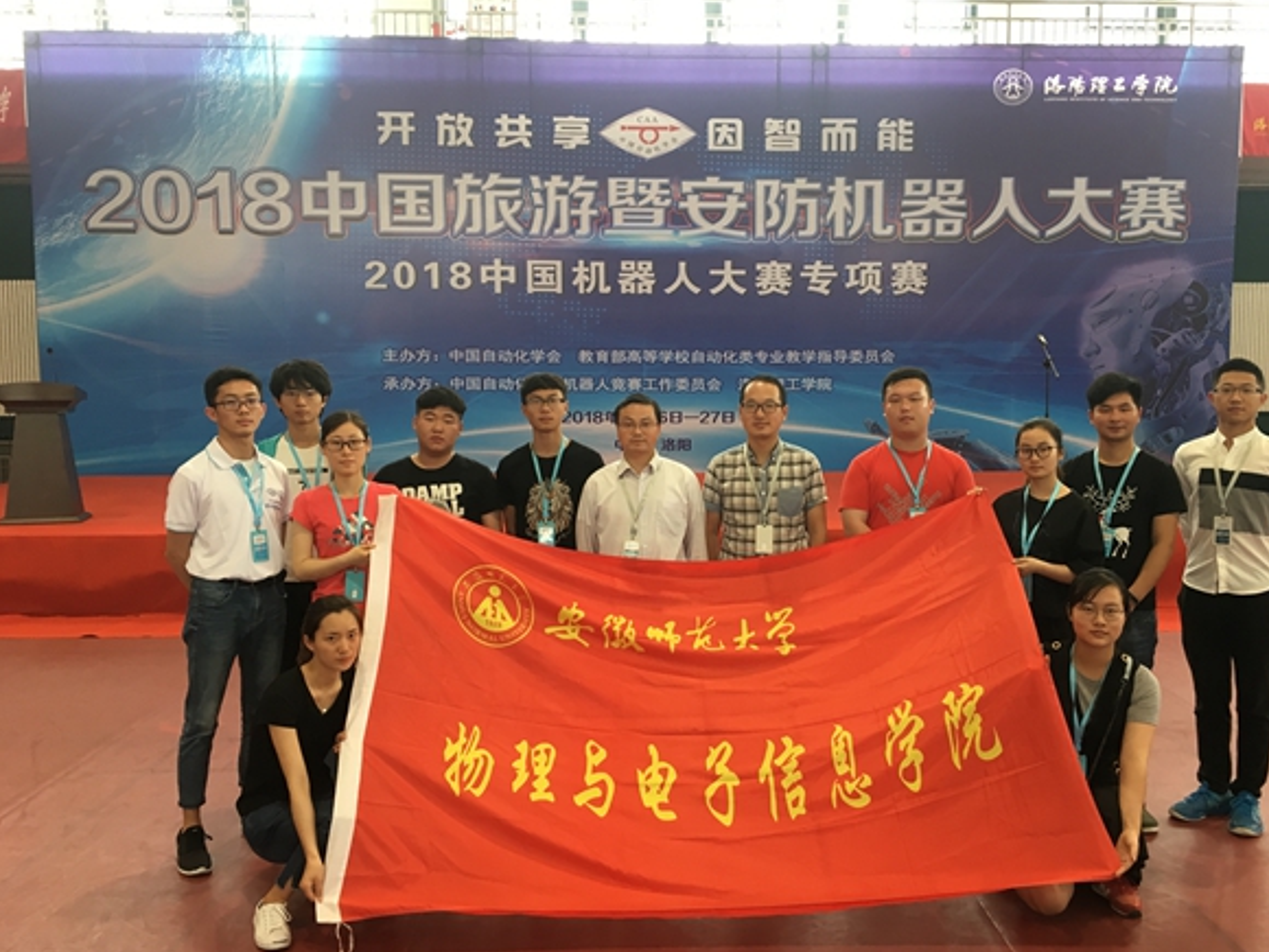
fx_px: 1173
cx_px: 696
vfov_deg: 44.2
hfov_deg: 56.7
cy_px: 490
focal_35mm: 32
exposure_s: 1/33
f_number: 2.2
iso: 80
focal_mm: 4.15
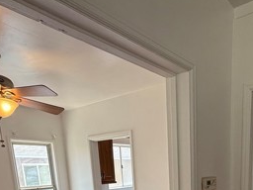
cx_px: 169
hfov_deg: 51.6
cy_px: 225
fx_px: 256
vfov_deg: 33.5
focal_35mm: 35
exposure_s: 1/120
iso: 80
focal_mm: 2.22
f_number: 2.2
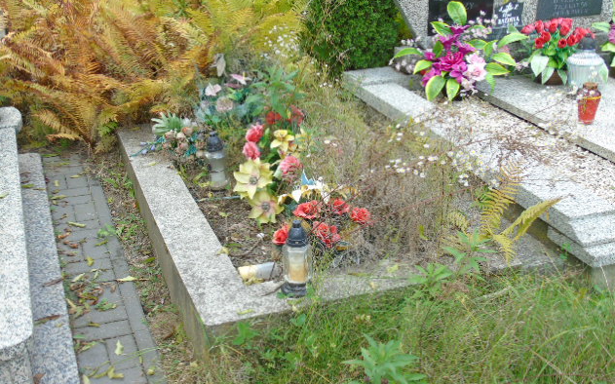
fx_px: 721
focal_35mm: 43
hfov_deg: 46.2
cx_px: 311
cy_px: 212
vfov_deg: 29.8
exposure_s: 1/60
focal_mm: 7.1
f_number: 3.9
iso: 80
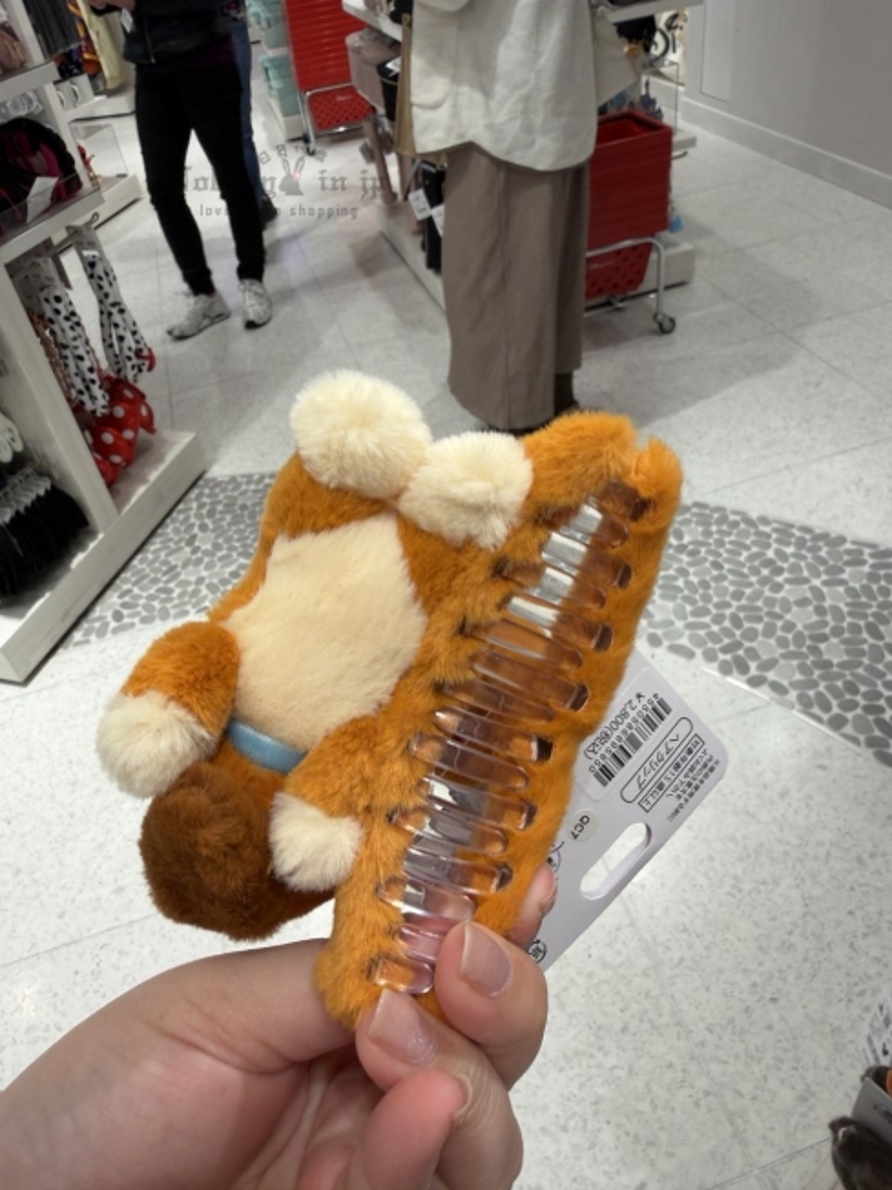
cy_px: 595
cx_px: 446
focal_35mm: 25
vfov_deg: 69.4
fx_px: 859
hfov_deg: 54.9
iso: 50
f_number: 2.2
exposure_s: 1/100
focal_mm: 2.22
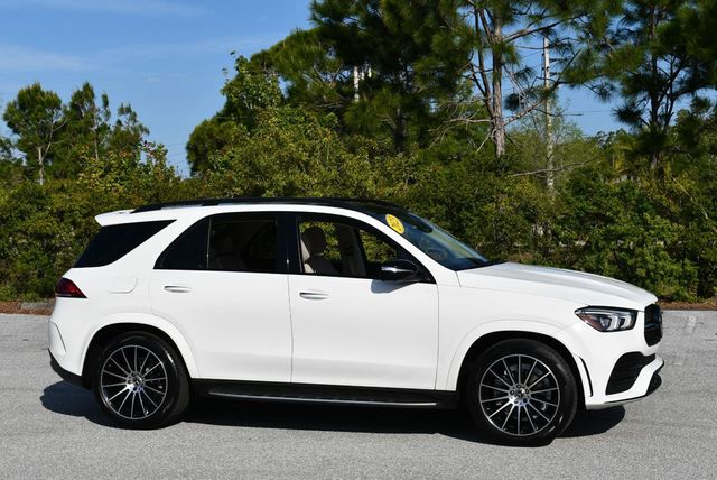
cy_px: 240
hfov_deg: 31.4
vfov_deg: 21.3
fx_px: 1276
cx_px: 358
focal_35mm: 64
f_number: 9
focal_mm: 32
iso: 100
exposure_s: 1/320
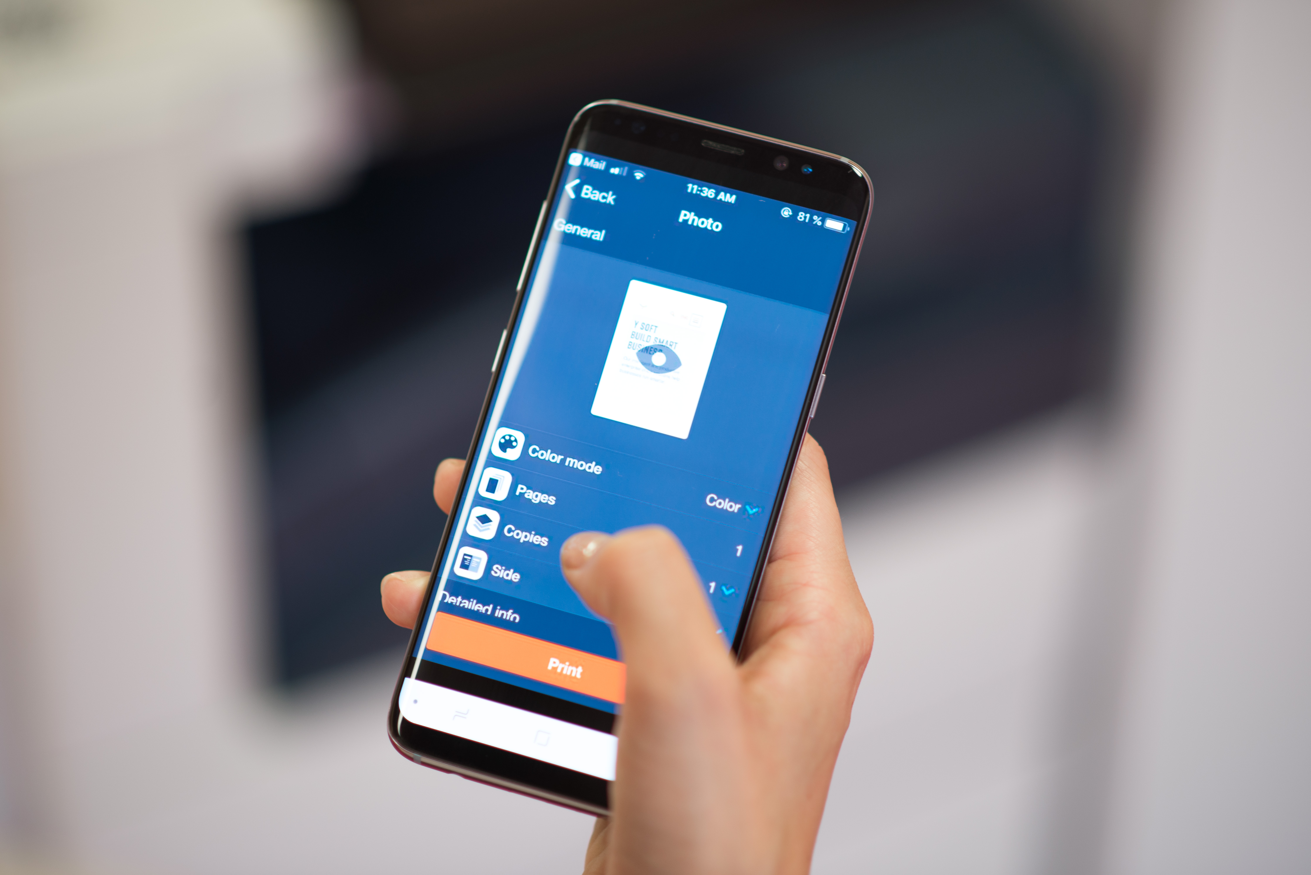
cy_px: 438
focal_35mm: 85
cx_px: 656
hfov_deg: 23.9
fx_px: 3096
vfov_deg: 16.1
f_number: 1.8
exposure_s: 1/125
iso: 100
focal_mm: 85
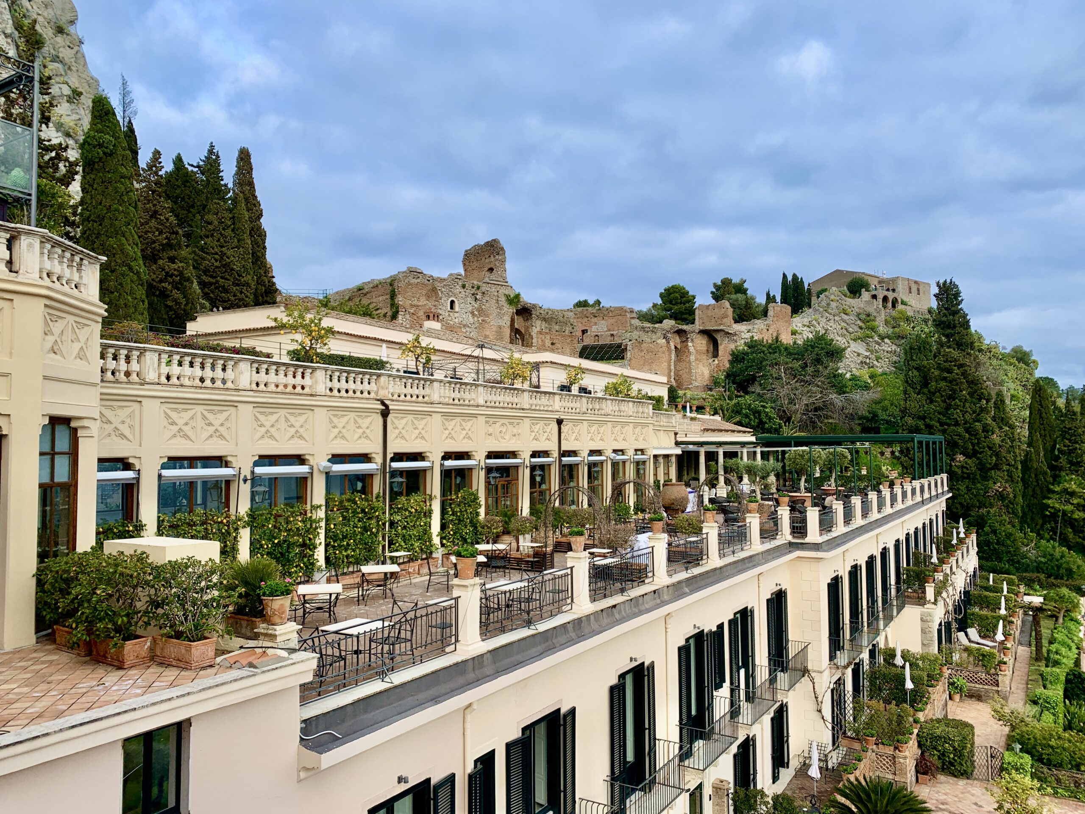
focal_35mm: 26
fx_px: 815
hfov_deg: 67.3
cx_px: 542
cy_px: 407
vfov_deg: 53.1
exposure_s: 1/656
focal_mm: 4.25
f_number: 1.8
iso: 25
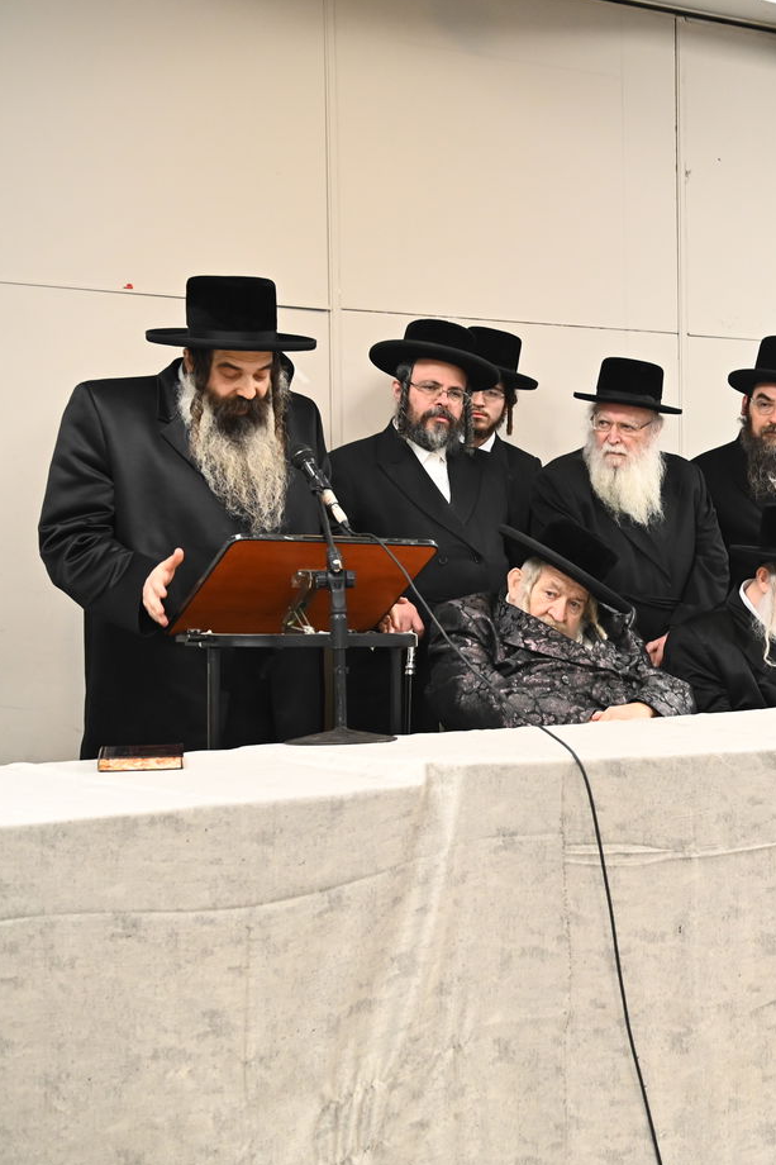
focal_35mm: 73
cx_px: 879
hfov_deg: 17.9
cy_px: 585
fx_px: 2361
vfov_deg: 27.7
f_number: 5.6
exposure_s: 1/160
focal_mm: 48
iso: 2500
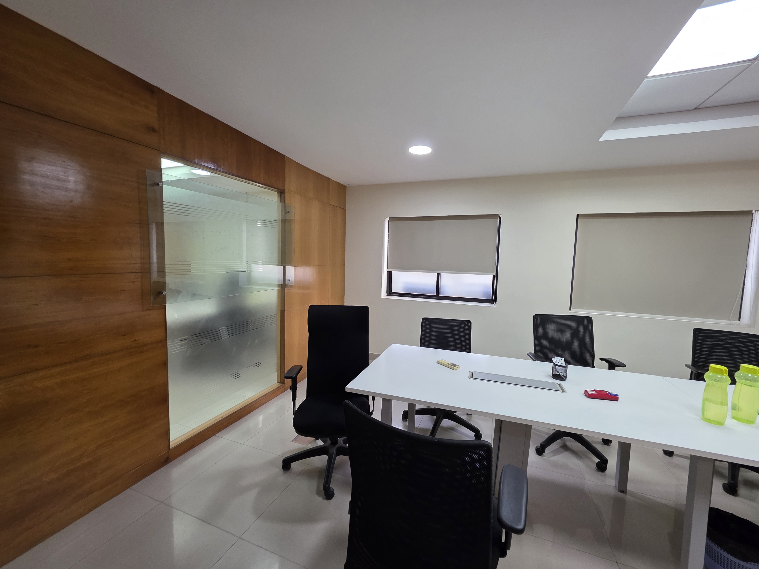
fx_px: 285
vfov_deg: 89.9
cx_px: 380
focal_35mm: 13
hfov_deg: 106.2
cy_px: 284
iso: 160
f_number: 1.9
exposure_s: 1/100
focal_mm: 2.2
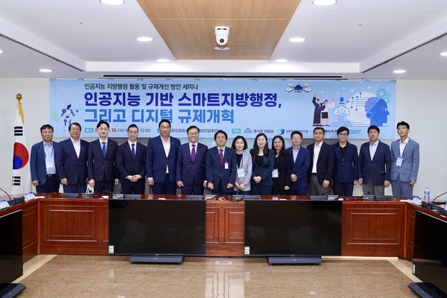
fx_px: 509
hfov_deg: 47.4
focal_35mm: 41
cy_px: 149
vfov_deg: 32.6
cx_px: 224
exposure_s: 1/60
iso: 1000
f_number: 5.6
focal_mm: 41
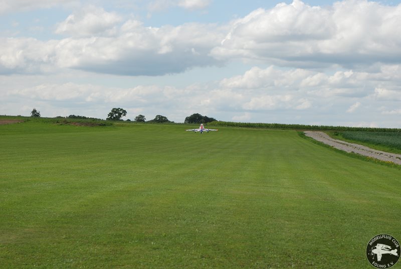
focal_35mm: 105
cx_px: 200
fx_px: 1171
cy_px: 134
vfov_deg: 13.1
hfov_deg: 19.4
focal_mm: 70
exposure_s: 1/500
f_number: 5.6
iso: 100
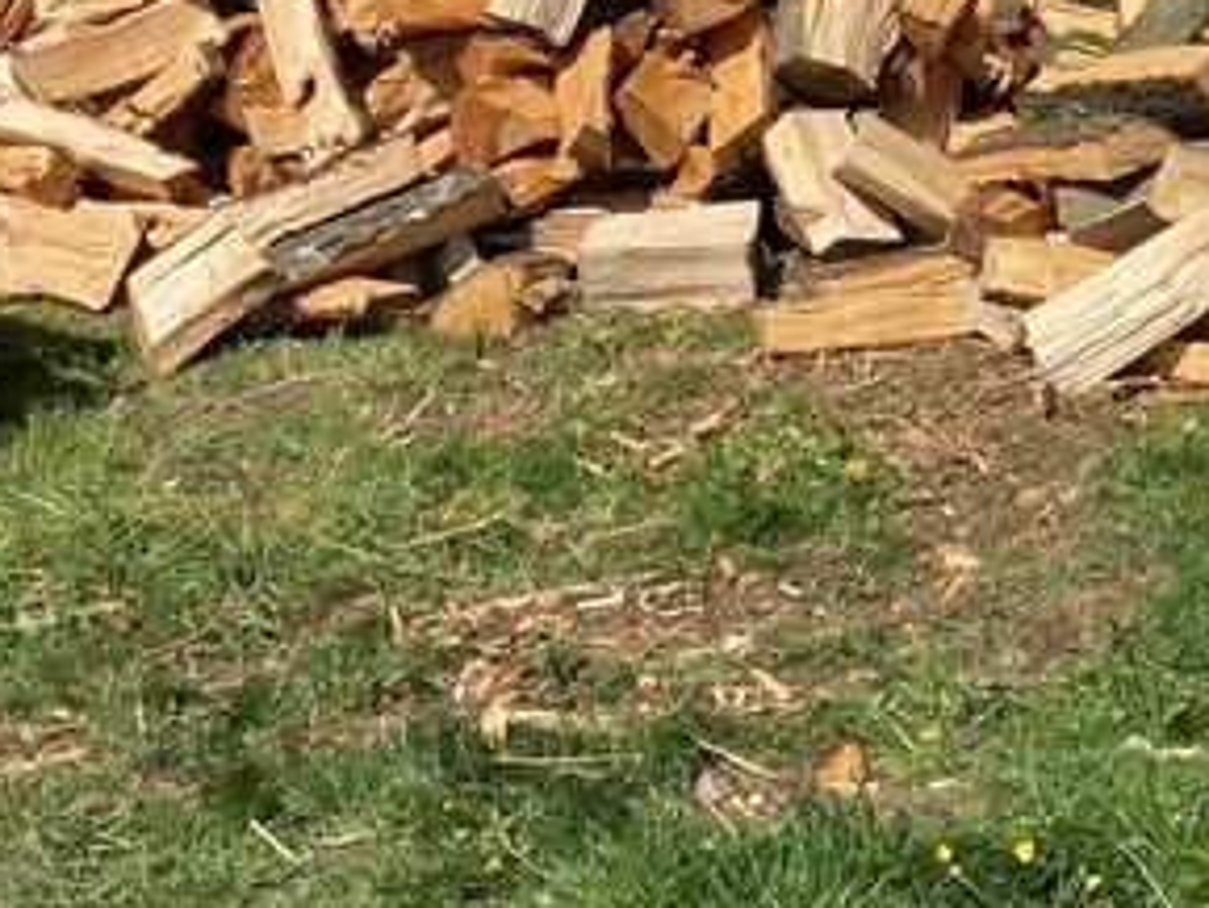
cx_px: 929
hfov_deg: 21.5
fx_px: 3145
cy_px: -226
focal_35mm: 90
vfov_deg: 15.7
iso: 32
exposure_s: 1/2967
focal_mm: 4.25
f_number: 1.8
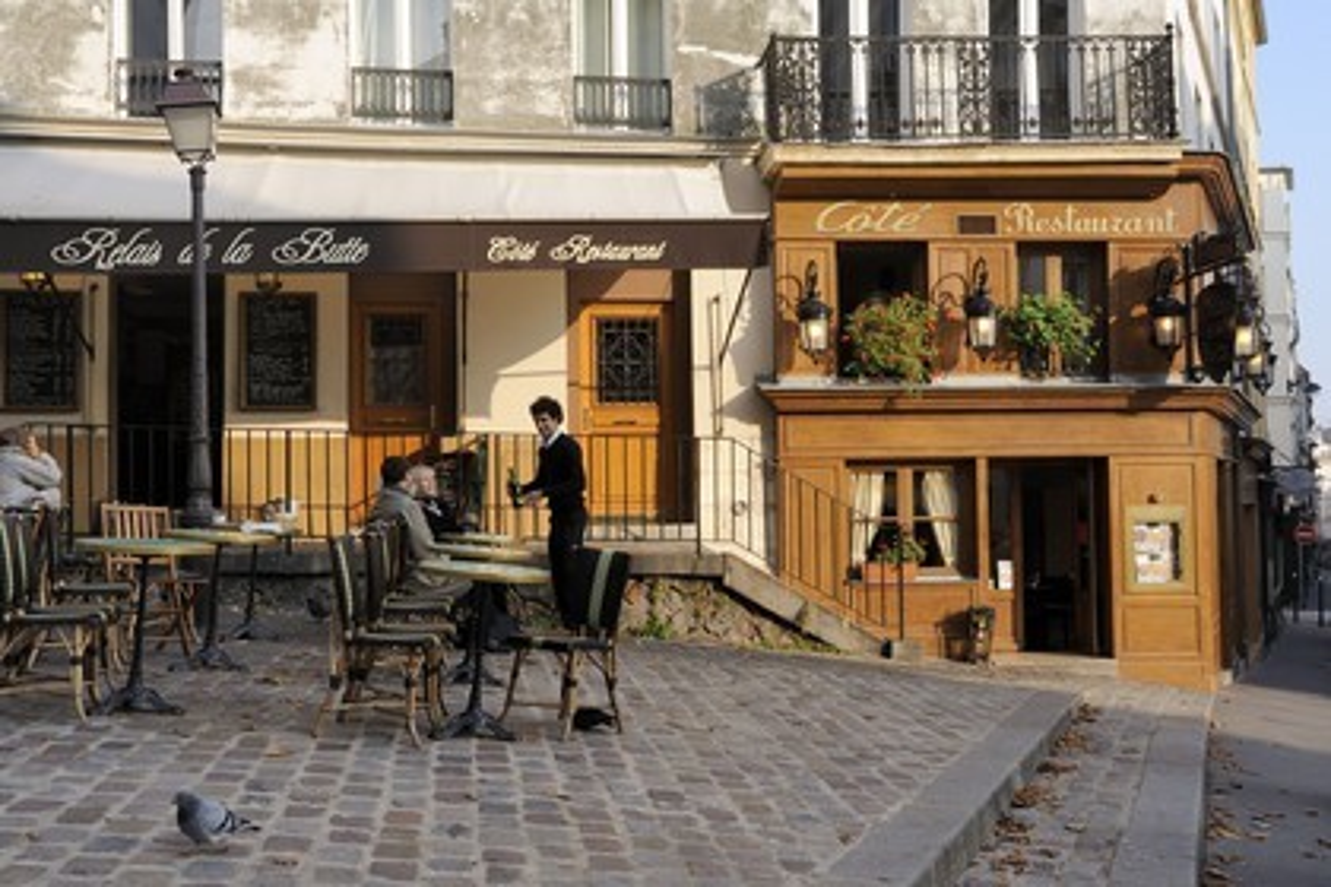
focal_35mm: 38
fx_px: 1405
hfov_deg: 50.7
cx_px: 666
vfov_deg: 35.1
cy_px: 444
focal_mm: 38
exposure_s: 1/160
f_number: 13
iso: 400
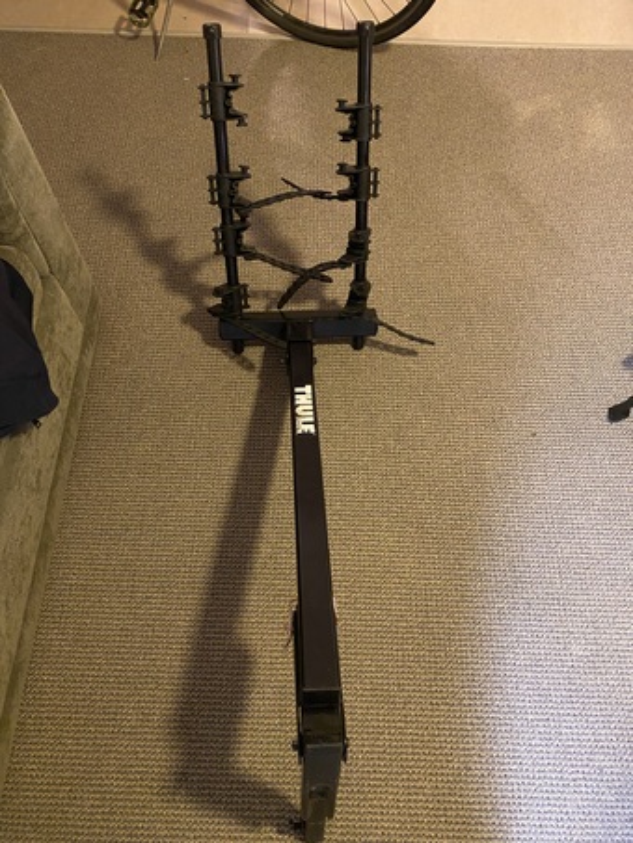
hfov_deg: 53.1
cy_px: 422
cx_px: 316
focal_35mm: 26
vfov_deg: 67.3
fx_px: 634
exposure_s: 1/30
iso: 800
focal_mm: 4.25
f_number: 1.8
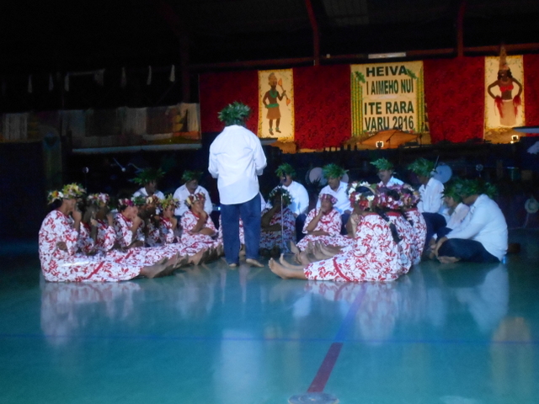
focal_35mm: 44
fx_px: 685
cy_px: 202
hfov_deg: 42.9
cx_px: 270
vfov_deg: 32.9
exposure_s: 1/30
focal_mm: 7.7
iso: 1250
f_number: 4.2
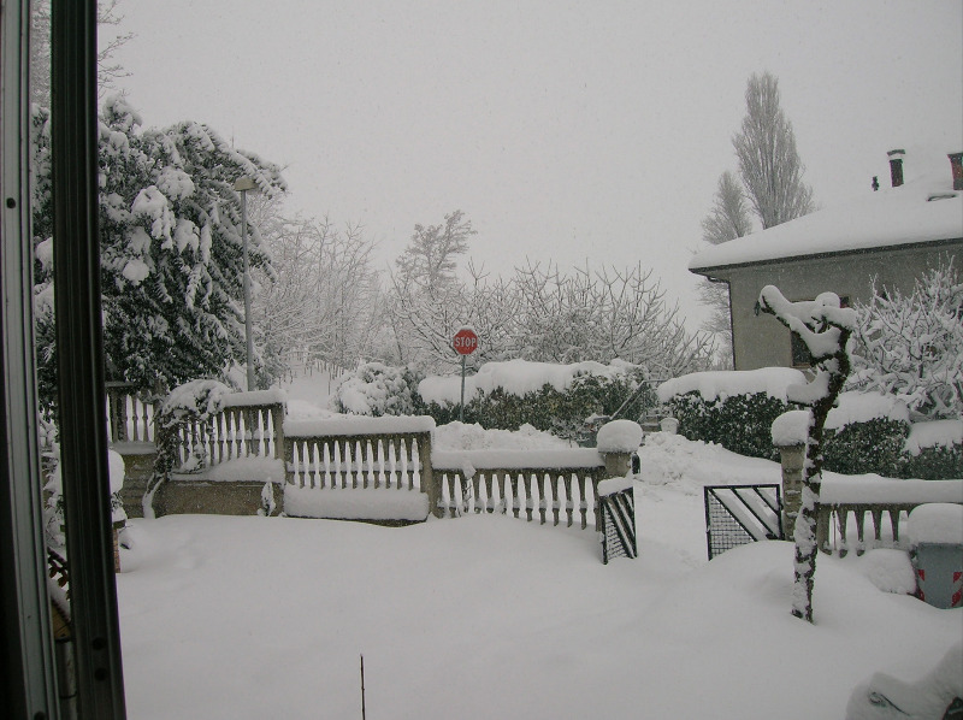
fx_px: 945
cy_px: 360
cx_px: 482
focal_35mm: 34
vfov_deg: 41.7
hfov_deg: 54.0
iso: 50
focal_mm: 5.7
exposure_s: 1/214
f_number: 4.9
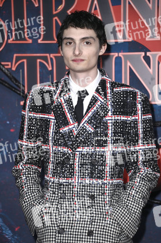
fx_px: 1210
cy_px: 122
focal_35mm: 180
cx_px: 80
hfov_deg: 7.6
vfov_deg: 11.4
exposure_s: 1/200
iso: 500
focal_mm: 180
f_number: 5.6
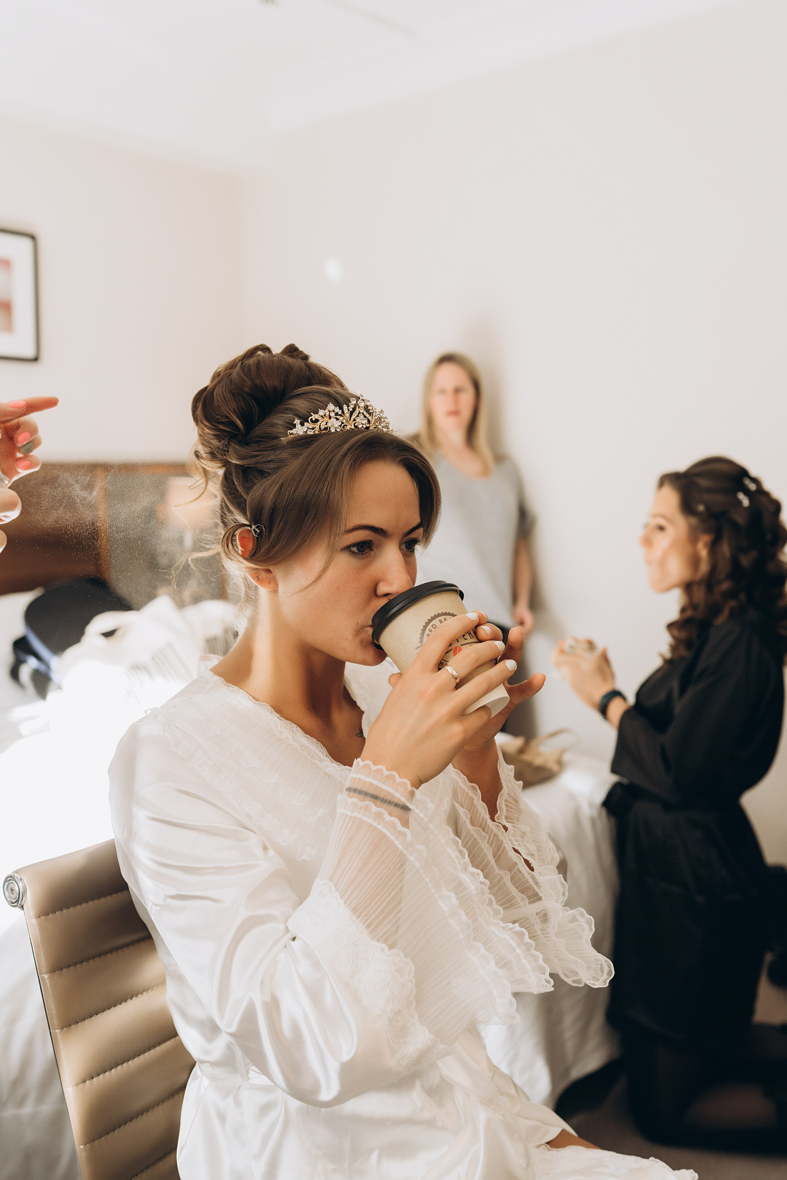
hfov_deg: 37.9
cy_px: 590
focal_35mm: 35
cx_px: 394
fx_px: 1148
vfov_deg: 54.4
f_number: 3.2
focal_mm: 35
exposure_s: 1/1600
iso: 2000
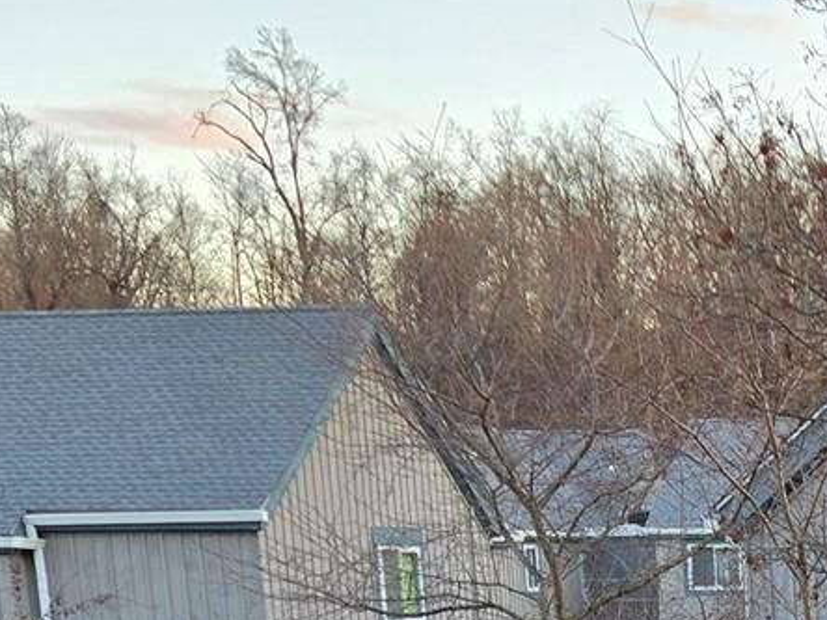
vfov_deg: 12.3
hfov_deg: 17.4
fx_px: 2532
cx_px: 1073
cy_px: 1240
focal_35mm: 106
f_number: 1.8
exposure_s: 1/120
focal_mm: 5.4
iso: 64
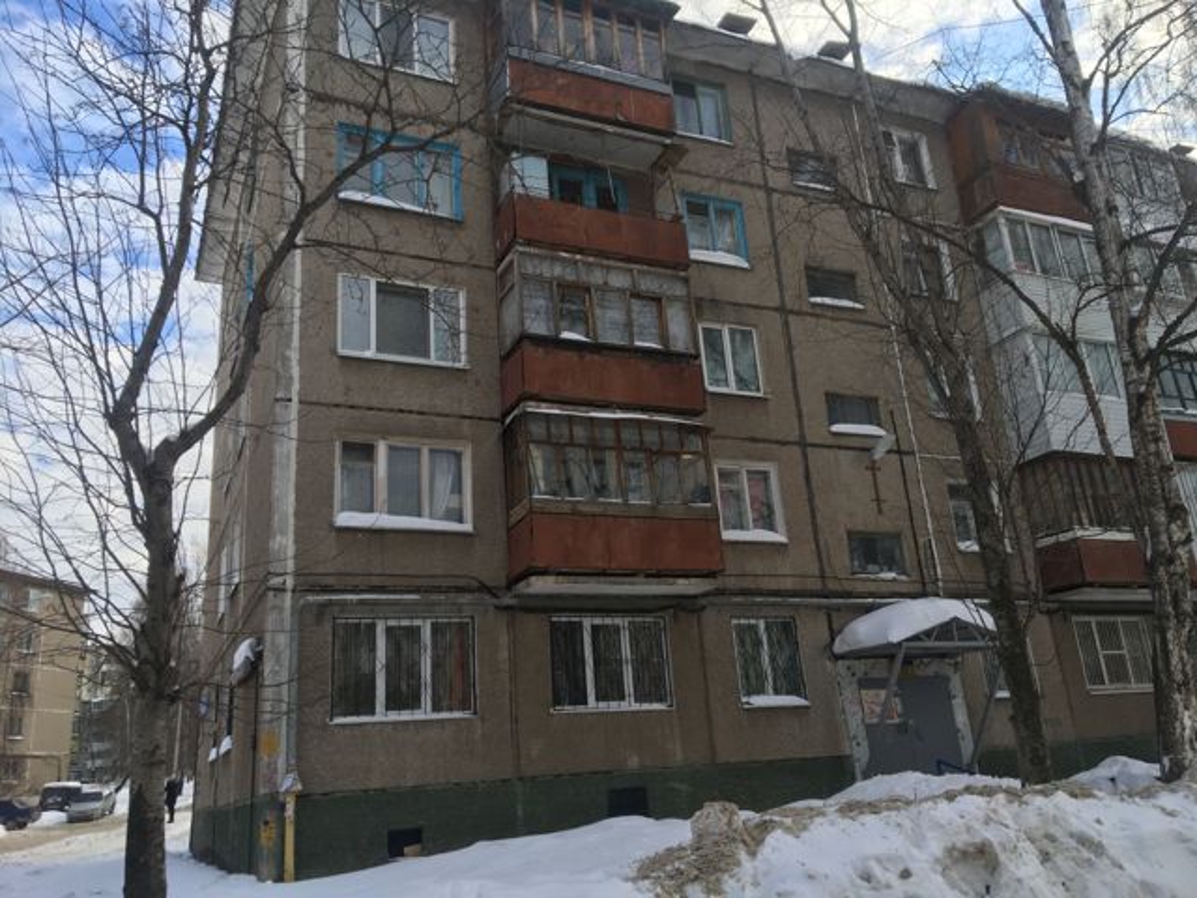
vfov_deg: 48.2
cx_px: 598
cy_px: 449
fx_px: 1003
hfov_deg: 61.7
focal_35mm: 29
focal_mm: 4.15
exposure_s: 1/754
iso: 25
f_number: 2.2
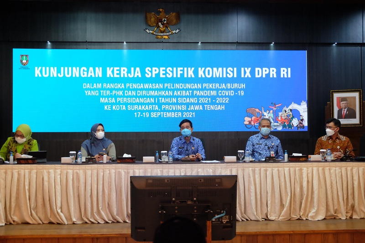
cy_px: 122
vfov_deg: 27.5
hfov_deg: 40.4
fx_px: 497
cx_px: 182
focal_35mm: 49
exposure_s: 1/60
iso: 3200
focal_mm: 32.6
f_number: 4.3
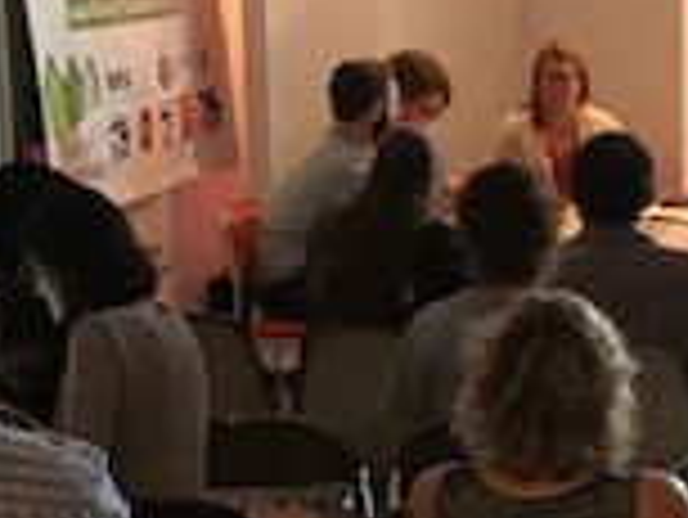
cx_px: 953
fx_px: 2327
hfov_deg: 15.8
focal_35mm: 117
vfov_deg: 12.6
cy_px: 446
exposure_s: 1/15
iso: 80
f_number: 1.8
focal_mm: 3.99
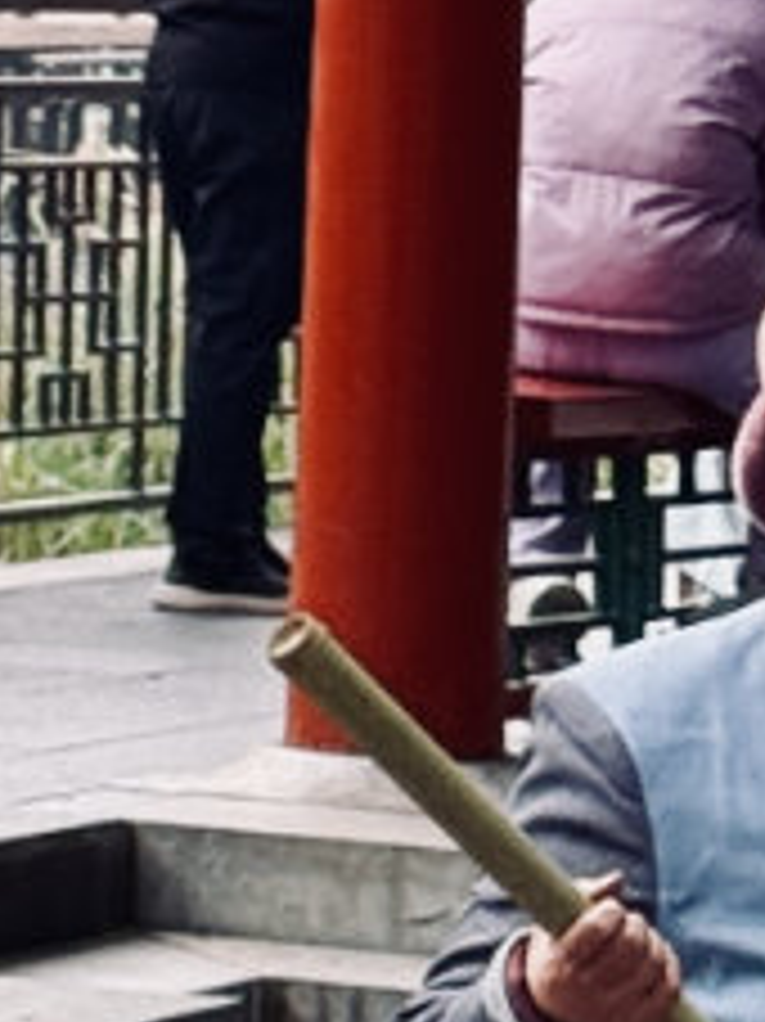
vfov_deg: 5.8
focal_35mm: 339
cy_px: -554
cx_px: -1084
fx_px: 9998
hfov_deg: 4.3
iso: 80
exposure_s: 1/762
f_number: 1.8
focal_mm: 6.8
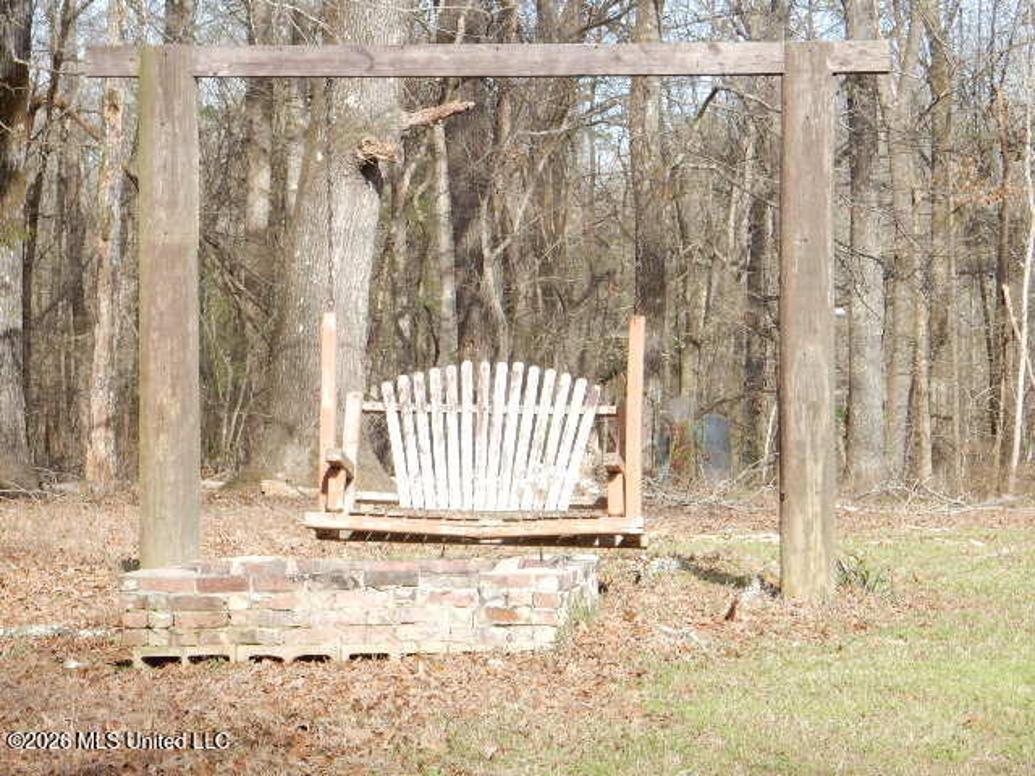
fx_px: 4156
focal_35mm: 139
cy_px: 388
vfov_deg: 10.7
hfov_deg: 14.2
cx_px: 518
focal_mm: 24.7
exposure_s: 1/200
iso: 125
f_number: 6
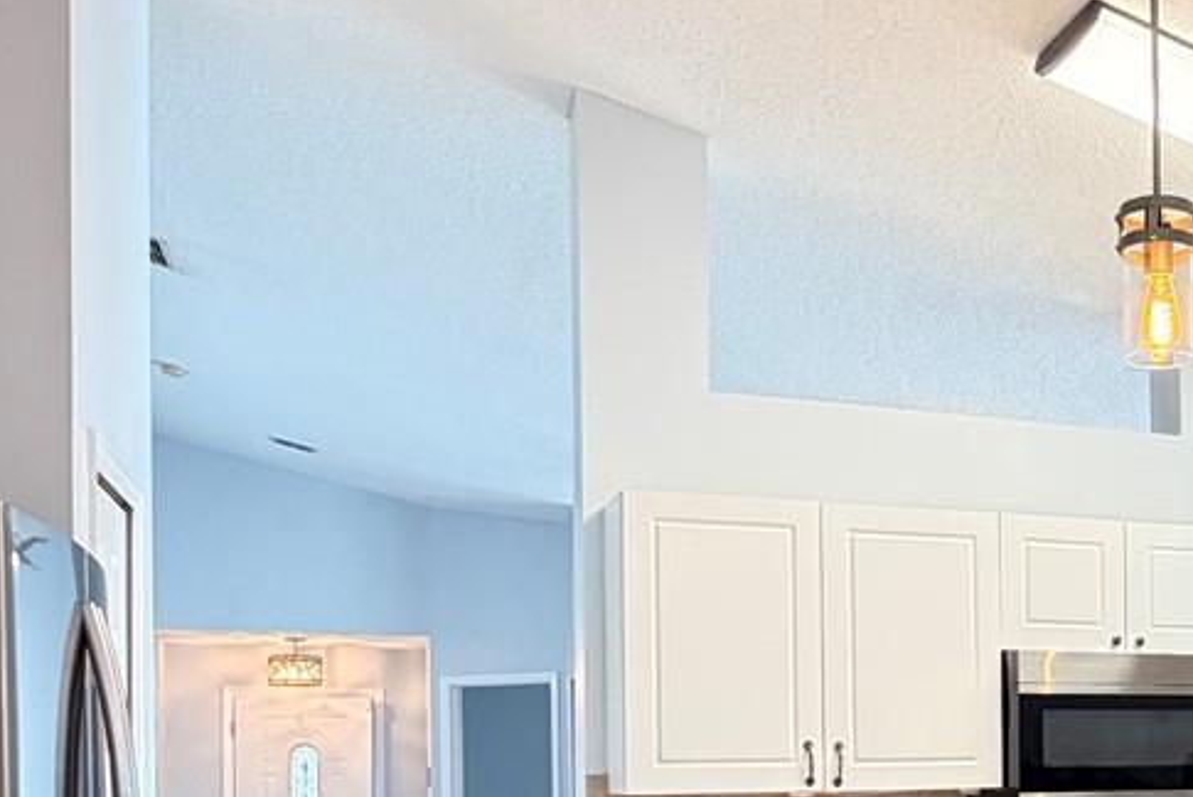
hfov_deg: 37.6
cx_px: 1134
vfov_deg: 26.9
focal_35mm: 48
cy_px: 748
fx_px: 1592
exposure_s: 1/60
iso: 250
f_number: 2.2
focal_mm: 2.22
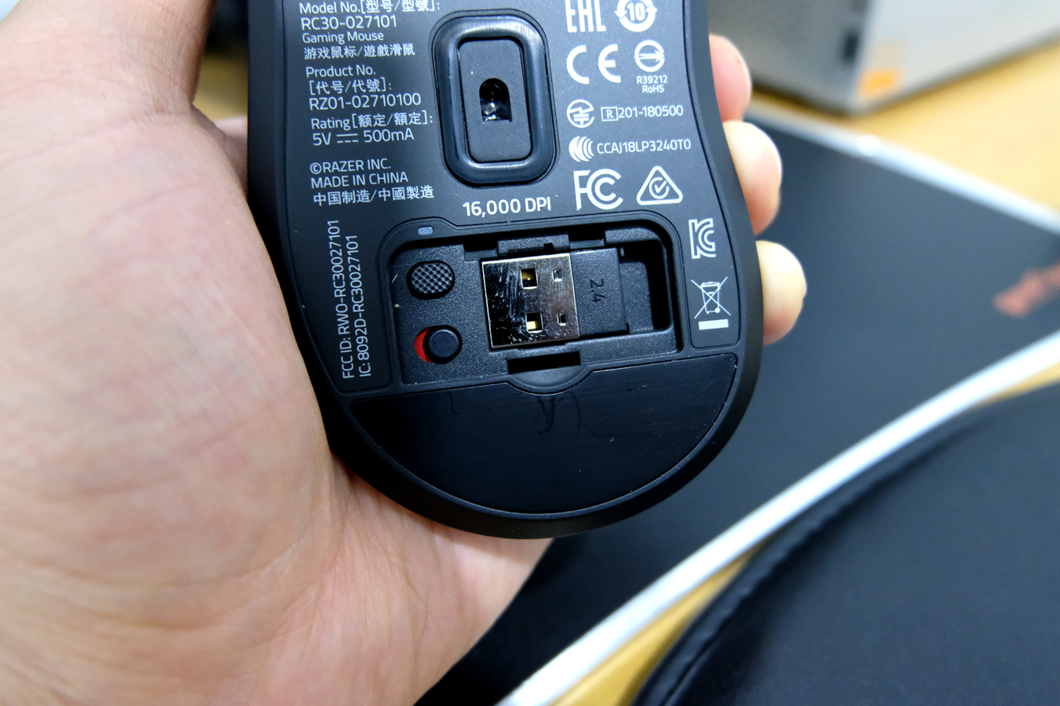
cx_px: 530
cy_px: 353
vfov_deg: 53.1
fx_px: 707
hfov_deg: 73.7
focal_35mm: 24
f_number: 4
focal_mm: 16
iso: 4000
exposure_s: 1/30
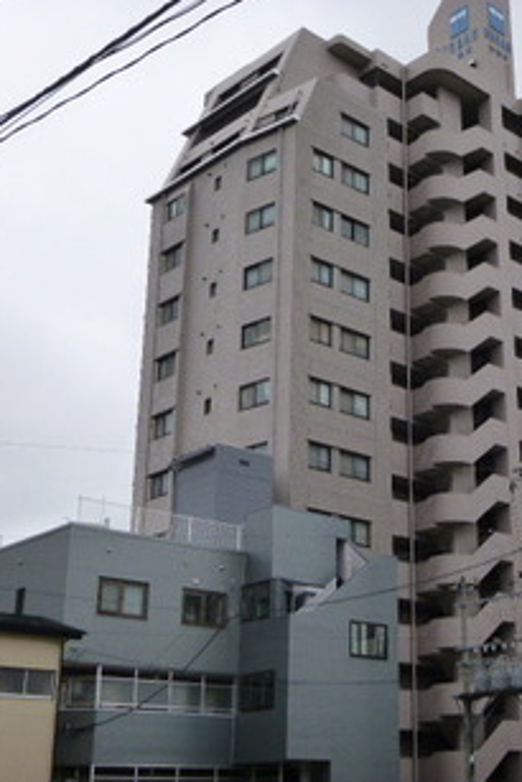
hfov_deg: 24.4
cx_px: 458
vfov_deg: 36.9
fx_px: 1173
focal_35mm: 54
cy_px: 386
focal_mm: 6.8
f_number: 4.5
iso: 160
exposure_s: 1/200
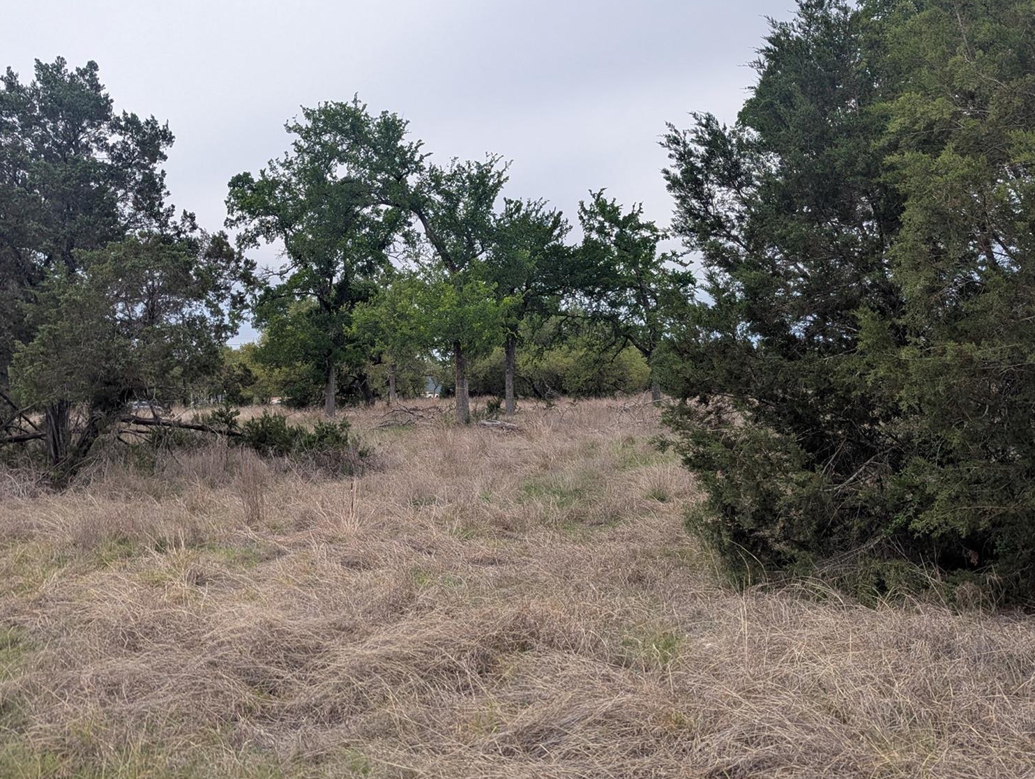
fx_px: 988
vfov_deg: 43.0
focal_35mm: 33
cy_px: 375
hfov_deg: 55.3
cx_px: 527
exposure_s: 1/2410
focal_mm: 6.81
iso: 47
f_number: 1.85
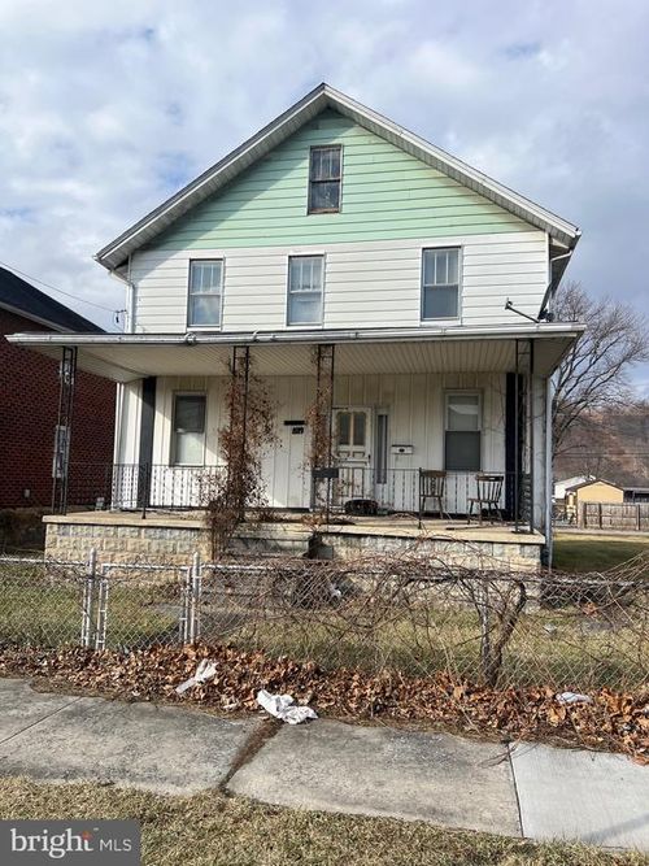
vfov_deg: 67.3
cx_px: 324
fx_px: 650
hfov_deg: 53.0
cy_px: 433
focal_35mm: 26
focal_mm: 5.7
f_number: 1.5
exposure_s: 1/4630
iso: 50
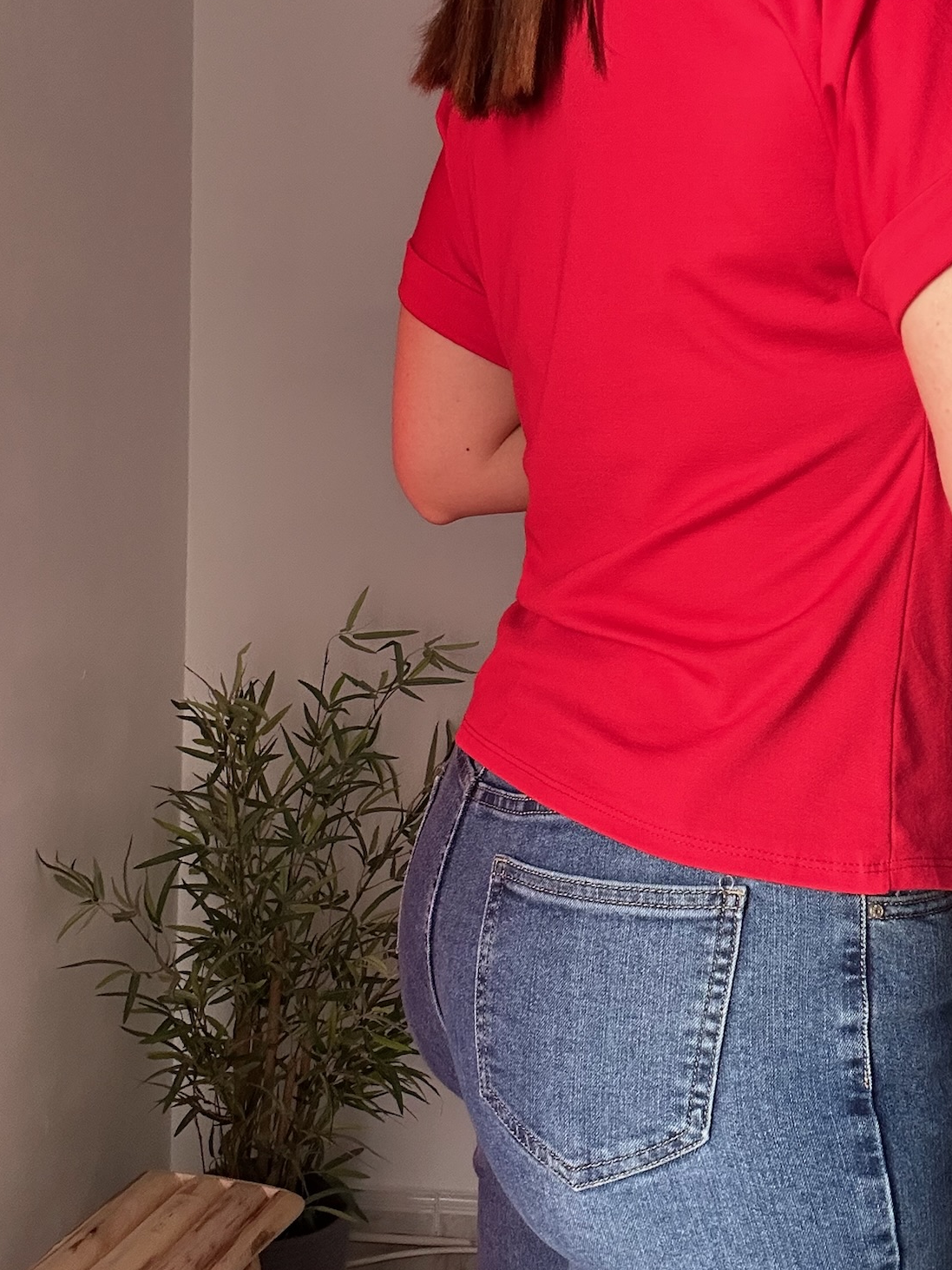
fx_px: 1540
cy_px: 586
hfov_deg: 34.0
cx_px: 636
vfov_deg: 44.8
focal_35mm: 42
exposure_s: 1/60
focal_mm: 2.69
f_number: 1.9
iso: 125
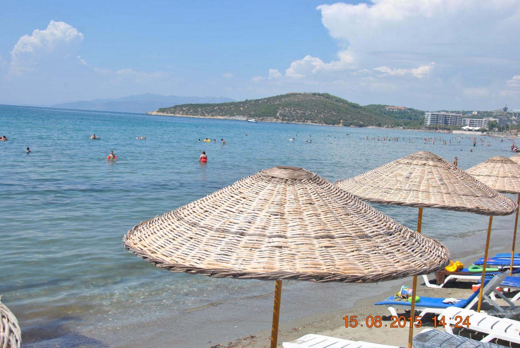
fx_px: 564
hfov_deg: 49.5
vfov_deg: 34.3
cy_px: 174
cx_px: 260
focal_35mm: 39
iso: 100
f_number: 9
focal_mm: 26
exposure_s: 1/320
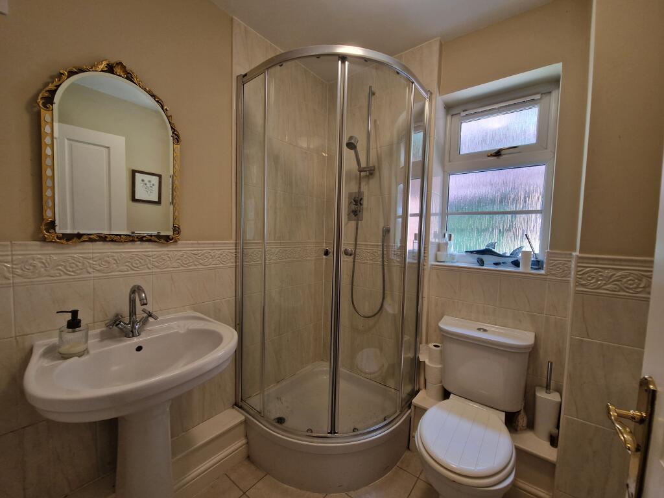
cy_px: 249
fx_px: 249
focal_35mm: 13
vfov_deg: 89.9
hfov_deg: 106.2
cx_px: 332
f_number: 2.2
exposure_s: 1/50
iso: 125
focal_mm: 2.2
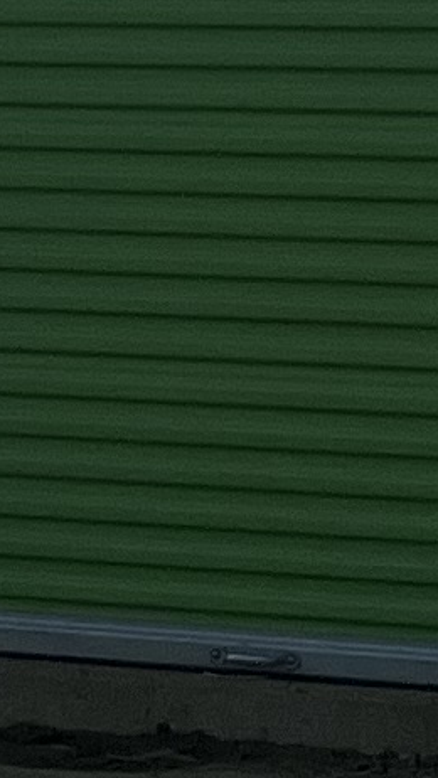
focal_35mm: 247
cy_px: -606
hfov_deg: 4.4
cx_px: -1609
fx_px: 5098
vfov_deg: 8.4
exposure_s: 1/11364
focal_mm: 5.7
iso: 50
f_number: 1.5
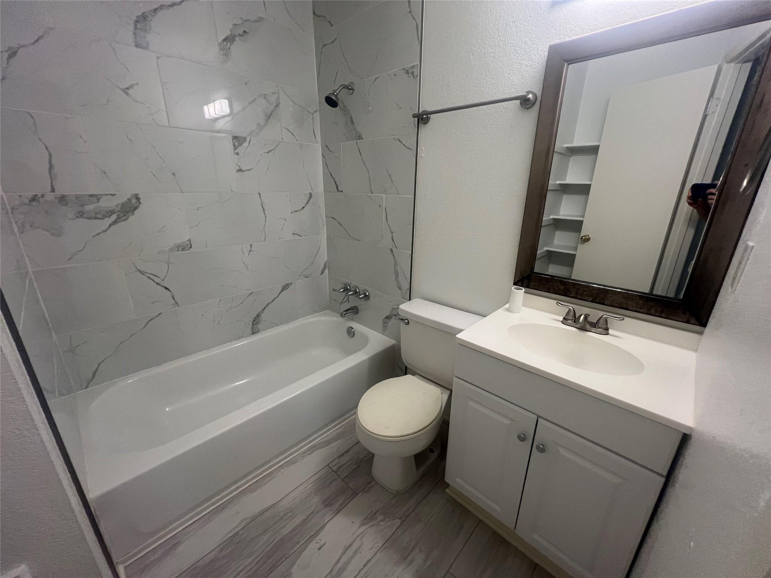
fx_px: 290
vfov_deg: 89.9
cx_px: 386
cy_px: 289
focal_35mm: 13
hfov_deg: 106.2
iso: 200
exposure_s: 1/120
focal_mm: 1.57
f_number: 1.8
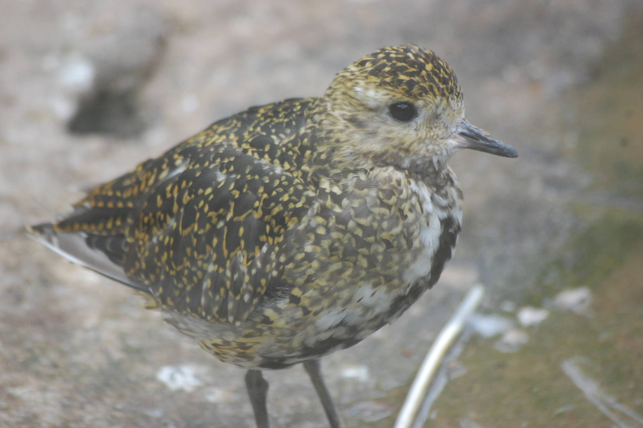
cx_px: 322
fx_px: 5354
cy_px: 214
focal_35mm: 300
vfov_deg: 4.6
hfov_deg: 6.9
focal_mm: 200
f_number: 5.6
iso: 800
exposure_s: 1/160
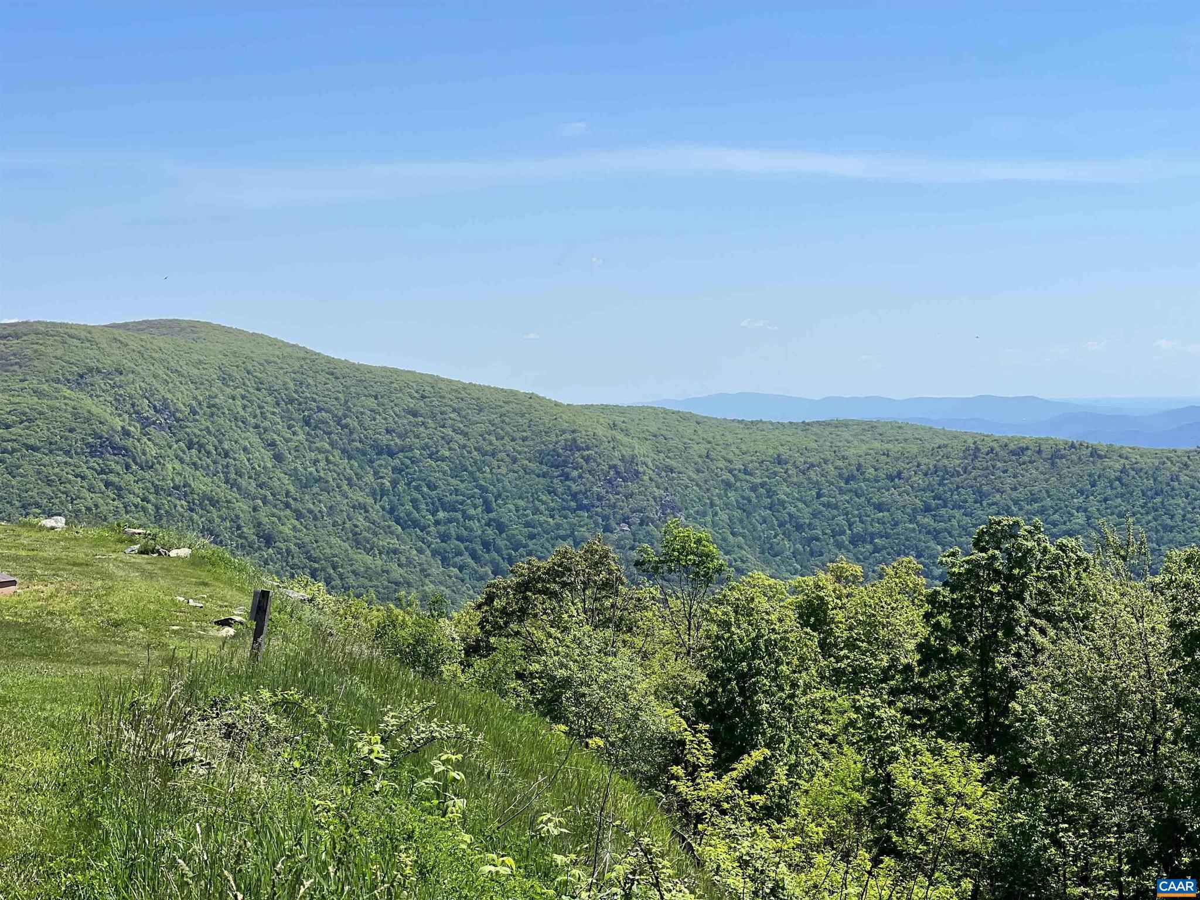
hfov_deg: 25.3
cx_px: 600
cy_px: 450
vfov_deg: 19.1
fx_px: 2669
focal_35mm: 77
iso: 32
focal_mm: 9
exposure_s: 1/1004
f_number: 2.8
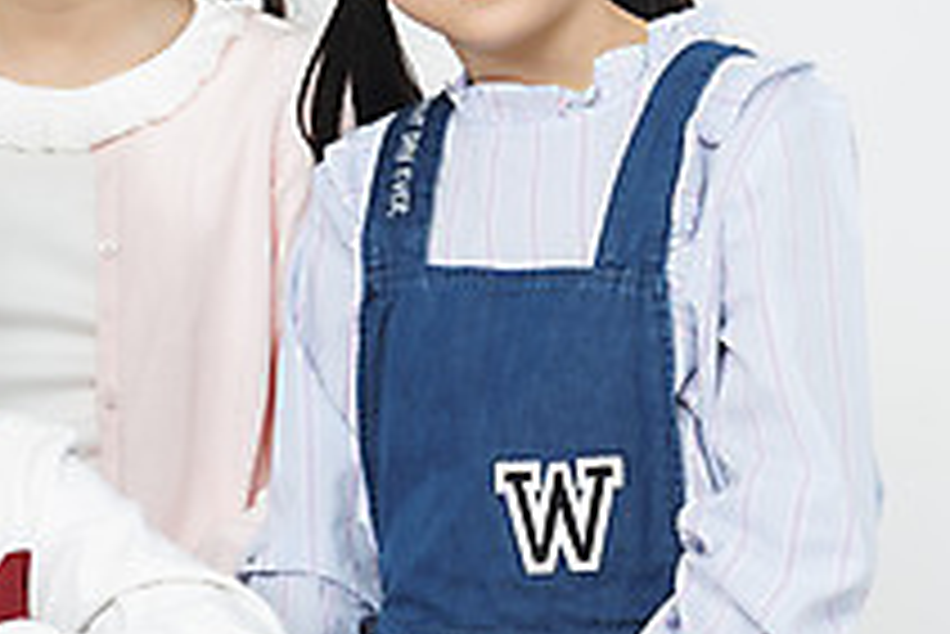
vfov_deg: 3.6
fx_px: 10140
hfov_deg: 5.3
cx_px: -290
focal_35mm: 384
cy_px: 13
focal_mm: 135
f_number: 16
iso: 100
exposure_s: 1/125
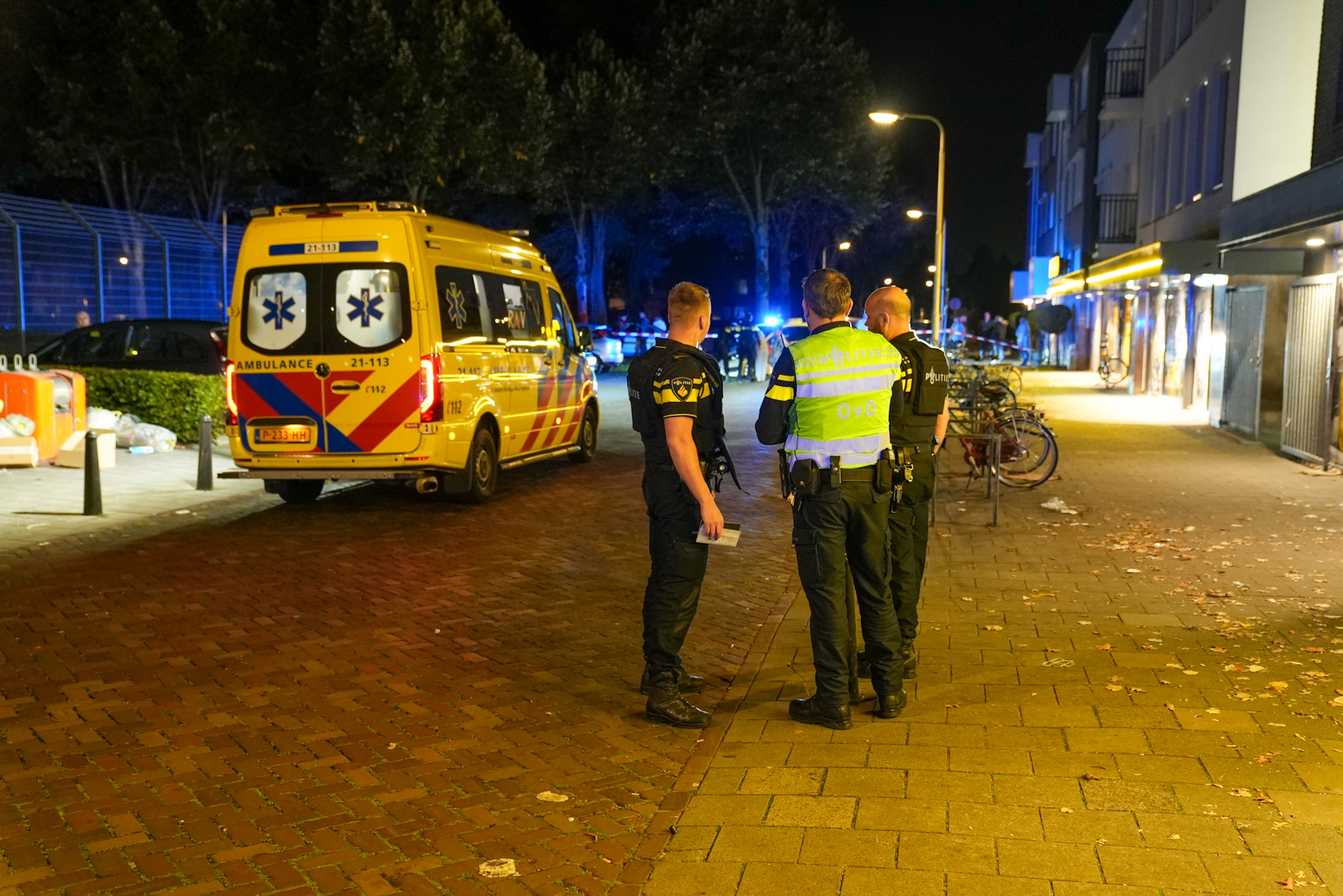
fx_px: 1344
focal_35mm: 36
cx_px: 672
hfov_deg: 53.1
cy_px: 448
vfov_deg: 36.9
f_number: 2.8
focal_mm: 36
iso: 6400
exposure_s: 1/50
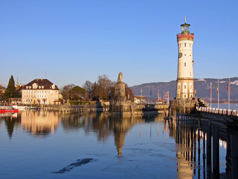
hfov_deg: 38.9
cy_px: 90
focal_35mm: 49
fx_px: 337
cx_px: 119
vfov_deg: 29.7
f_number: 4
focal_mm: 8.2
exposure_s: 1/500
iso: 50
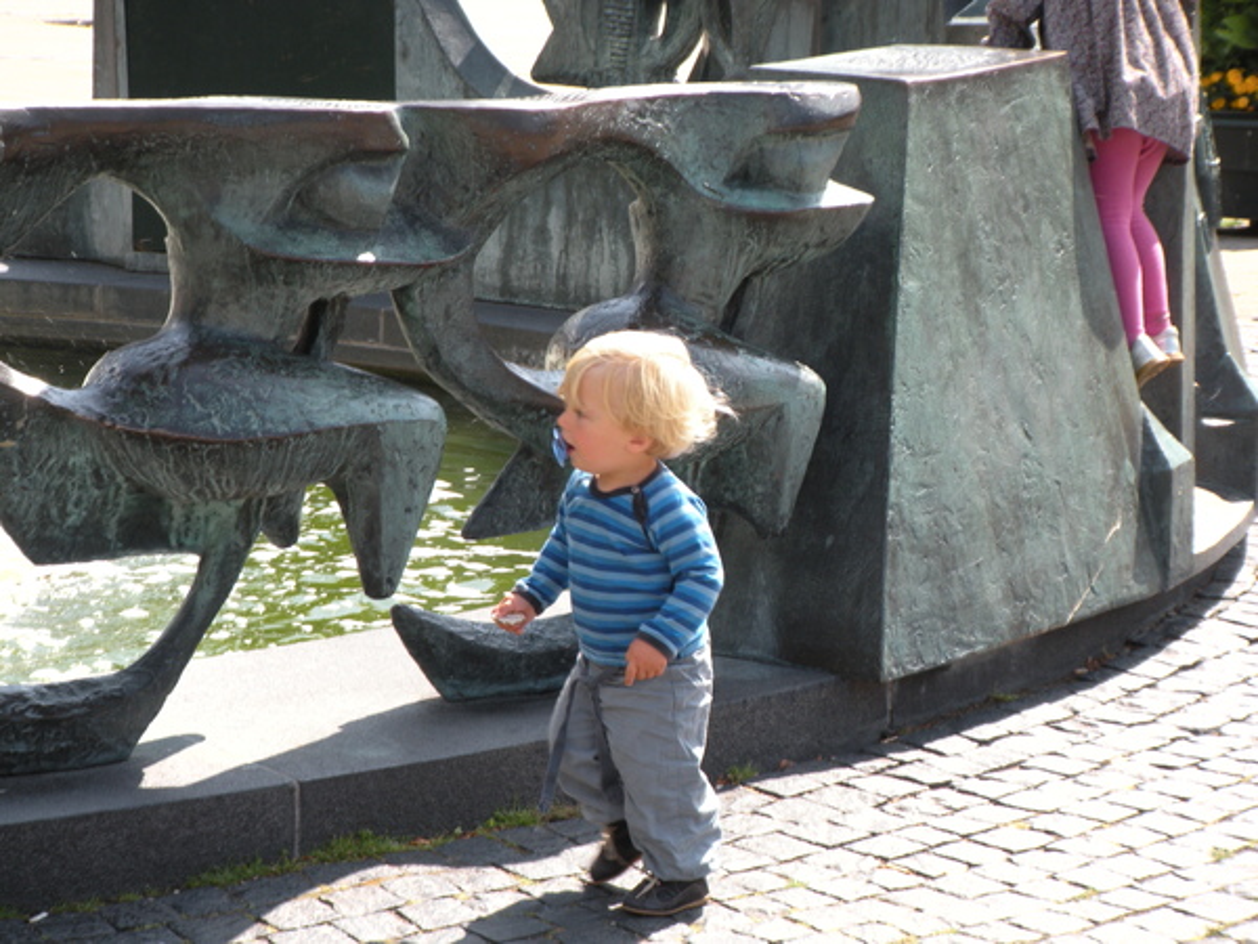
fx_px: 4143
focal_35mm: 114
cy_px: 472
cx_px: 629
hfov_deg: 17.3
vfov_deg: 13.0
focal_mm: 19
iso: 64
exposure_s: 1/128
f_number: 4.8
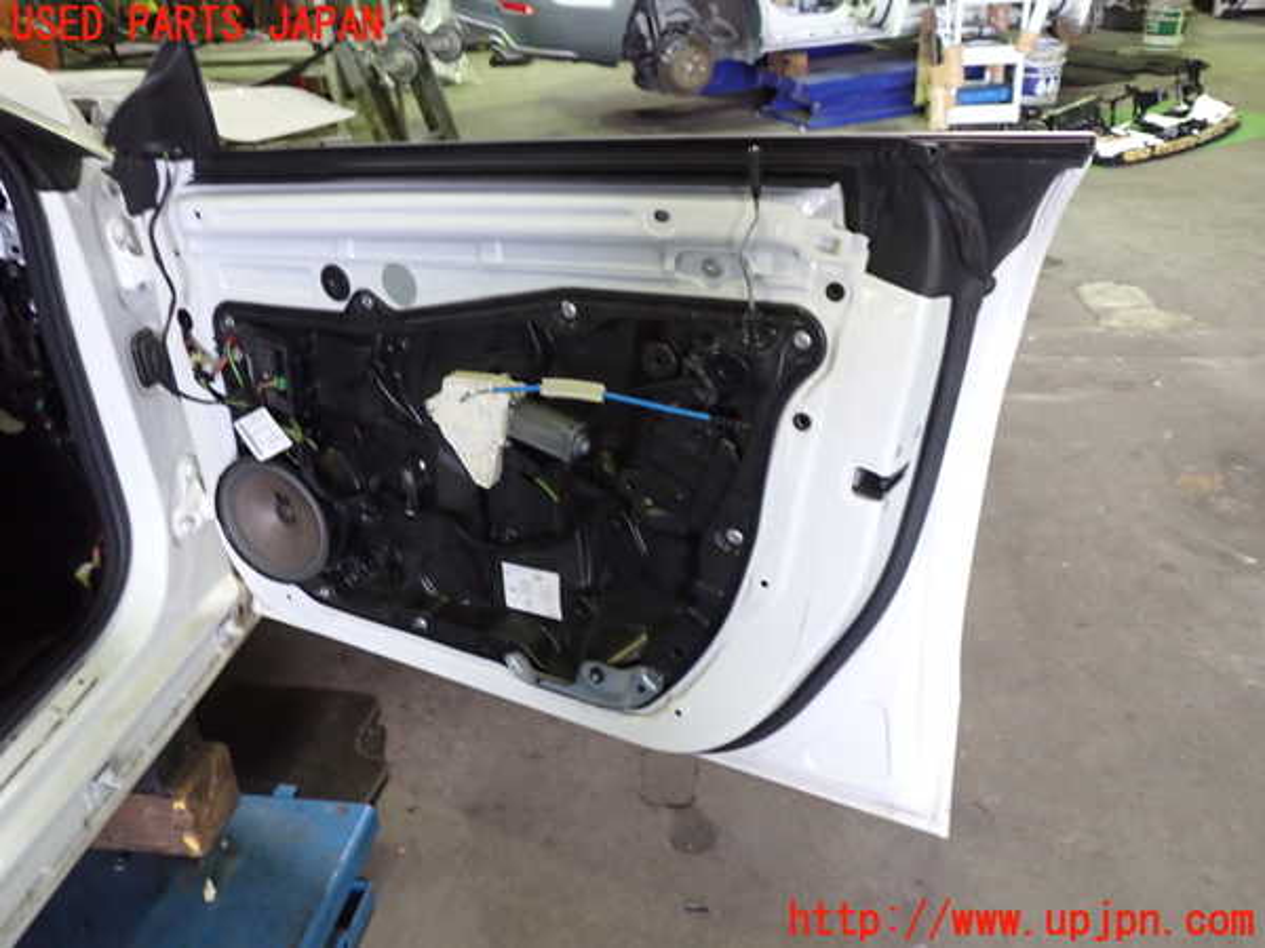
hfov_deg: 60.0
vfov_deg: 46.8
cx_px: 632
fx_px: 1096
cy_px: 474
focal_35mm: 30
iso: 500
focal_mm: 5.4
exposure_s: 1/30
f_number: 2.3
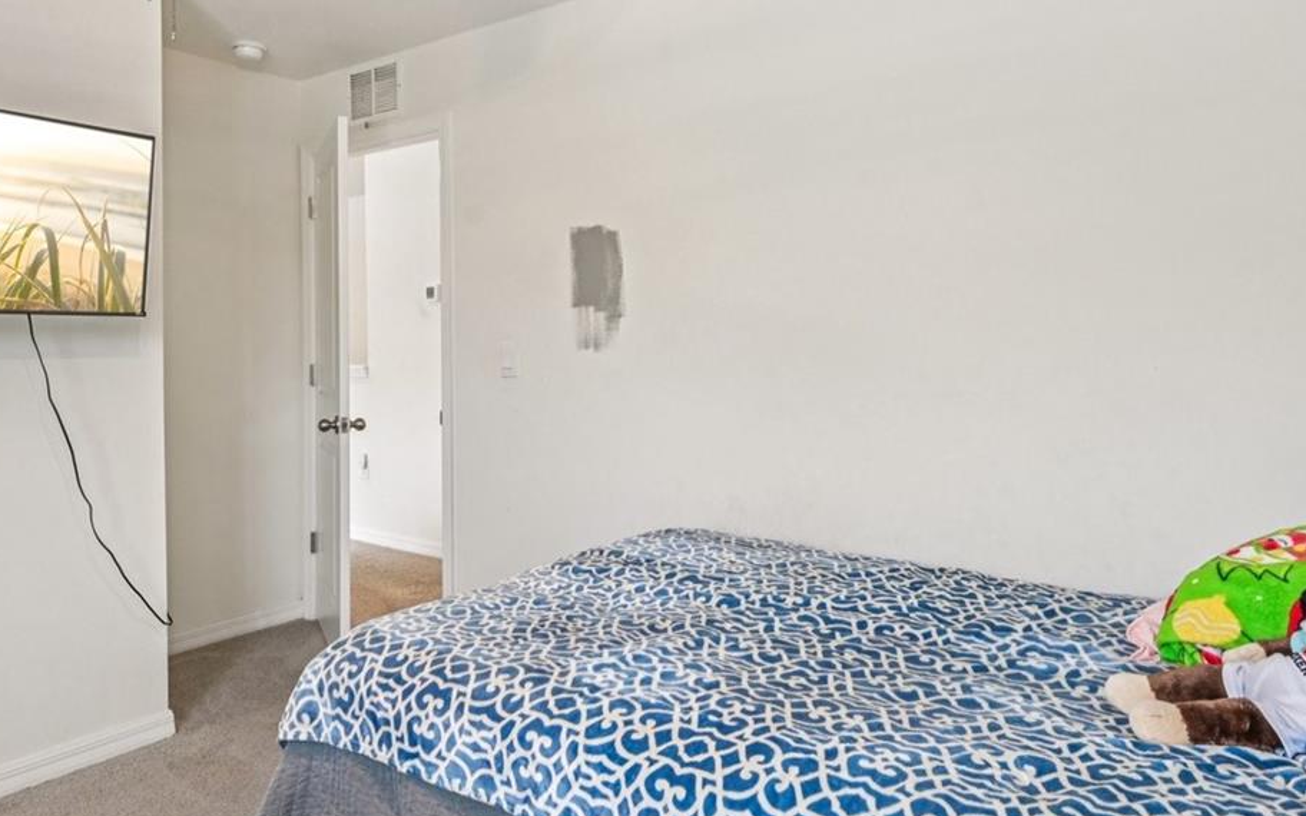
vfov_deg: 47.6
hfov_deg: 70.4
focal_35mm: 26
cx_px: 576
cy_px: 337
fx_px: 922
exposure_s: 1/20
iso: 400
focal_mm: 14.5
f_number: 8
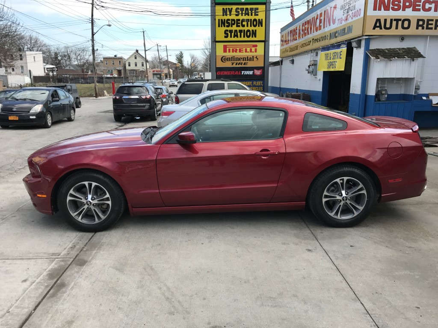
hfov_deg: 63.4
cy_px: 164
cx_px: 219
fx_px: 354
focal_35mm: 28
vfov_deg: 49.7
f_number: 1.8
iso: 20
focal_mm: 3.99
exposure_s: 1/987
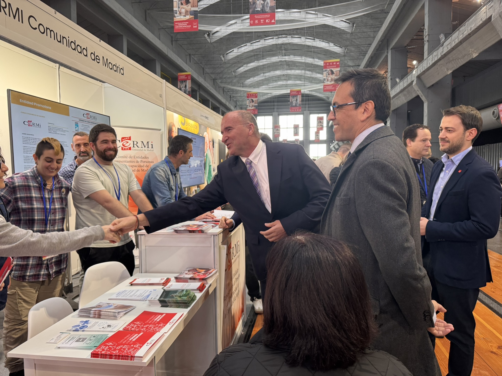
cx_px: 251
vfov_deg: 56.8
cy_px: 188
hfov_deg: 71.6
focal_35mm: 24
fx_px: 348
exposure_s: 1/100
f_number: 1.78
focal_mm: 6.76
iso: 200
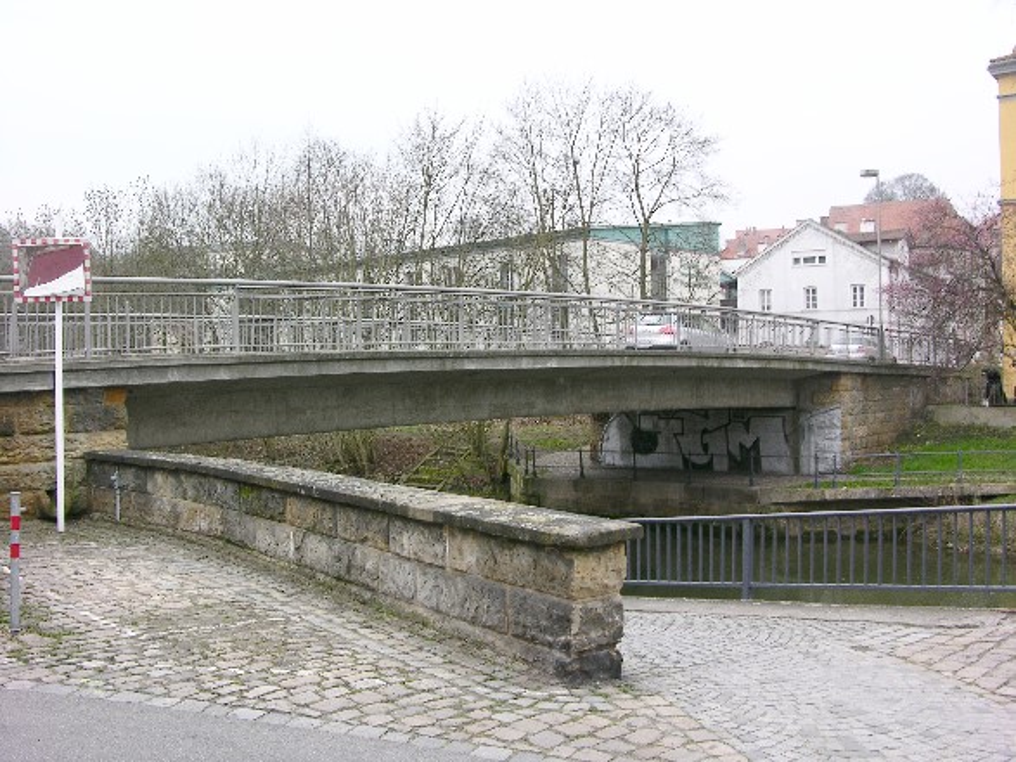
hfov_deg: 52.6
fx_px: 1027
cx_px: 508
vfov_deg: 40.7
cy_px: 381
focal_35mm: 35
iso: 50
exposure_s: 1/42
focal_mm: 8.9
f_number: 4.5
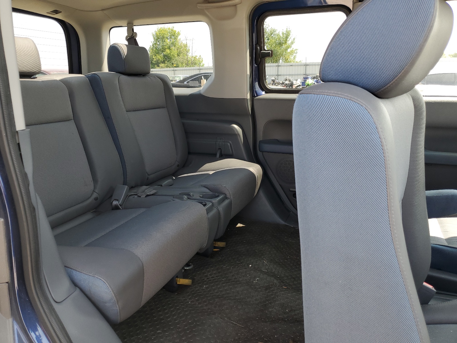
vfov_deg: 53.1
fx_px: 343
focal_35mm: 26
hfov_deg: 67.3
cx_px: 228
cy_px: 172
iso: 50
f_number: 1.5
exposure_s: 1/238
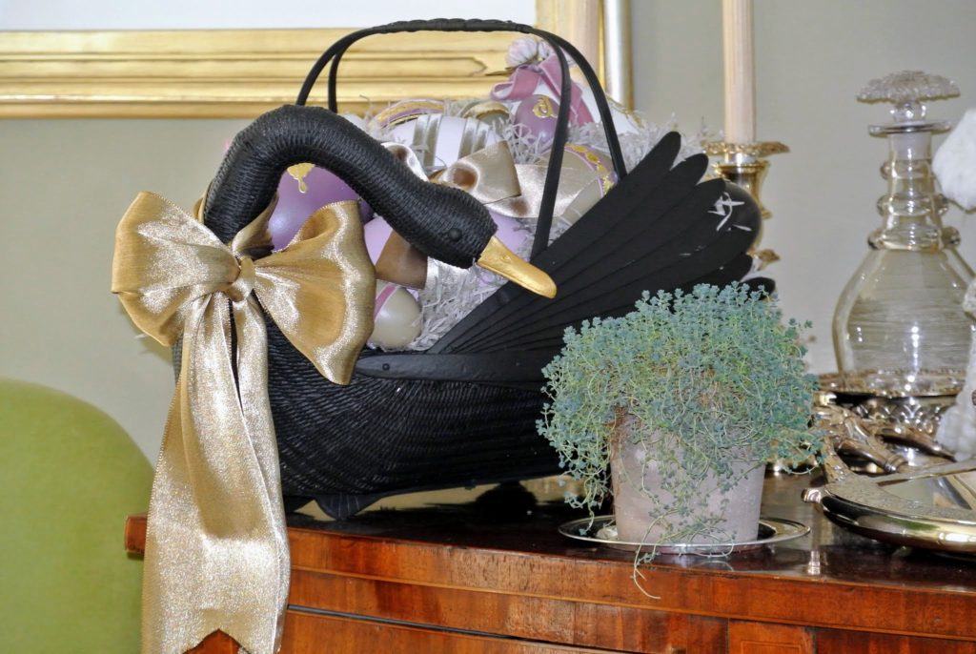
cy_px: 327
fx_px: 4344
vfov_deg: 8.6
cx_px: 488
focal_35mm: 160
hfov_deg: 12.8
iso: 800
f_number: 4.5
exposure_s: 1/60
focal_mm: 59.4
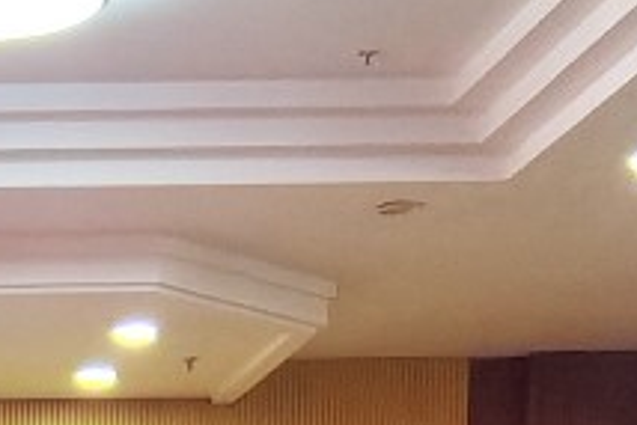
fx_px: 3169
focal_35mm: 179
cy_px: 1474
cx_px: -470
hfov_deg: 10.8
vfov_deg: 6.6
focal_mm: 6.71
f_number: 1.9
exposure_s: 1/120
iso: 125
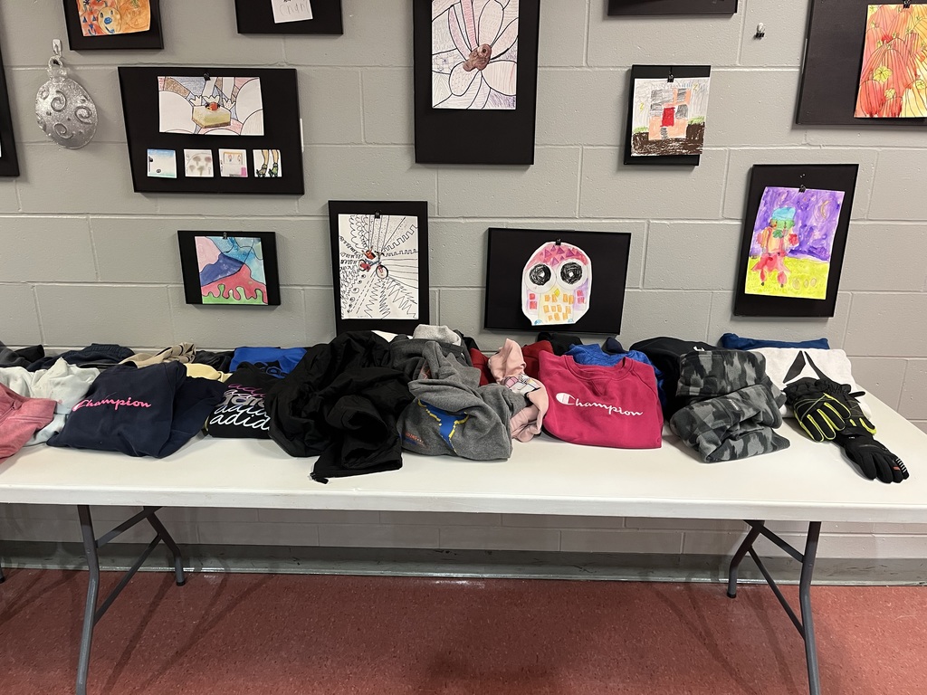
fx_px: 696
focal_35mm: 26
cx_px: 464
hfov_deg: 67.3
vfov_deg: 53.1
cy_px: 348
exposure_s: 1/60
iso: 200
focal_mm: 5.1
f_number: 1.6
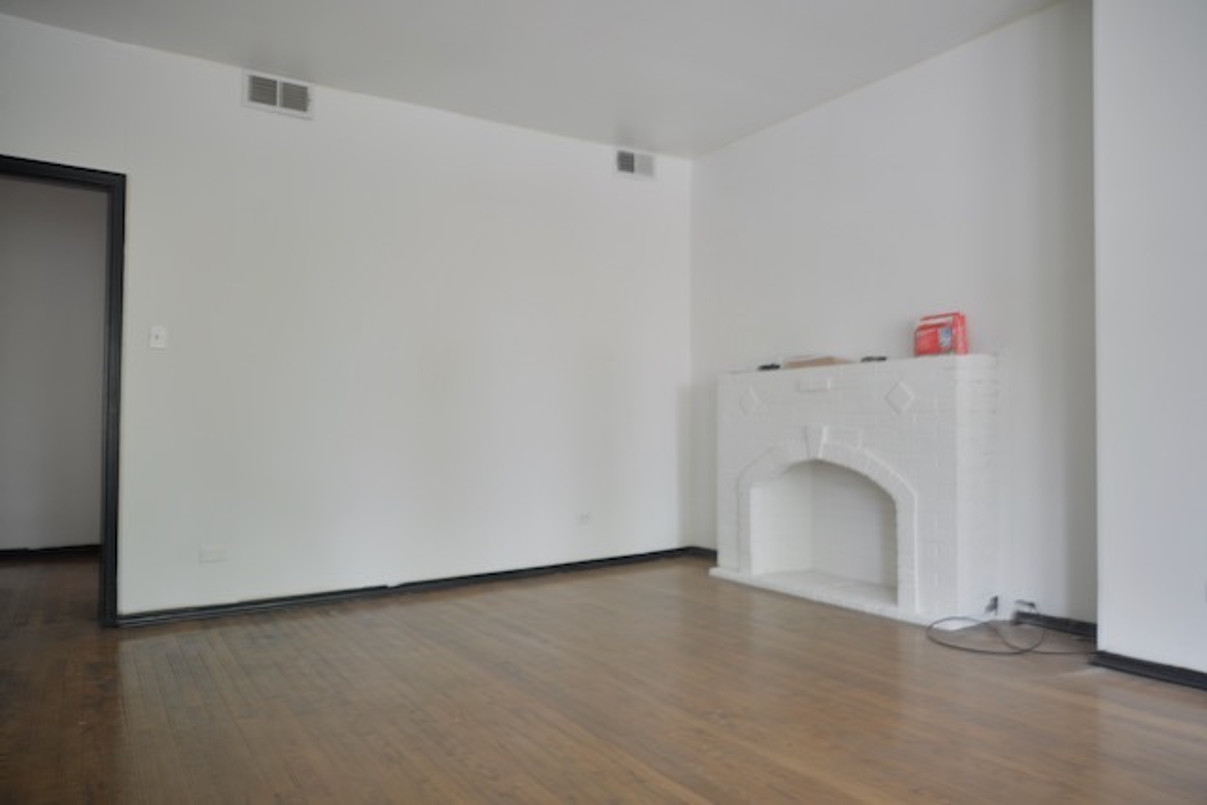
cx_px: 604
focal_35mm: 24
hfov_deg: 73.7
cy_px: 402
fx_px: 805
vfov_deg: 53.2
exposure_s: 1/15
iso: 200
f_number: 3.5
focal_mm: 24
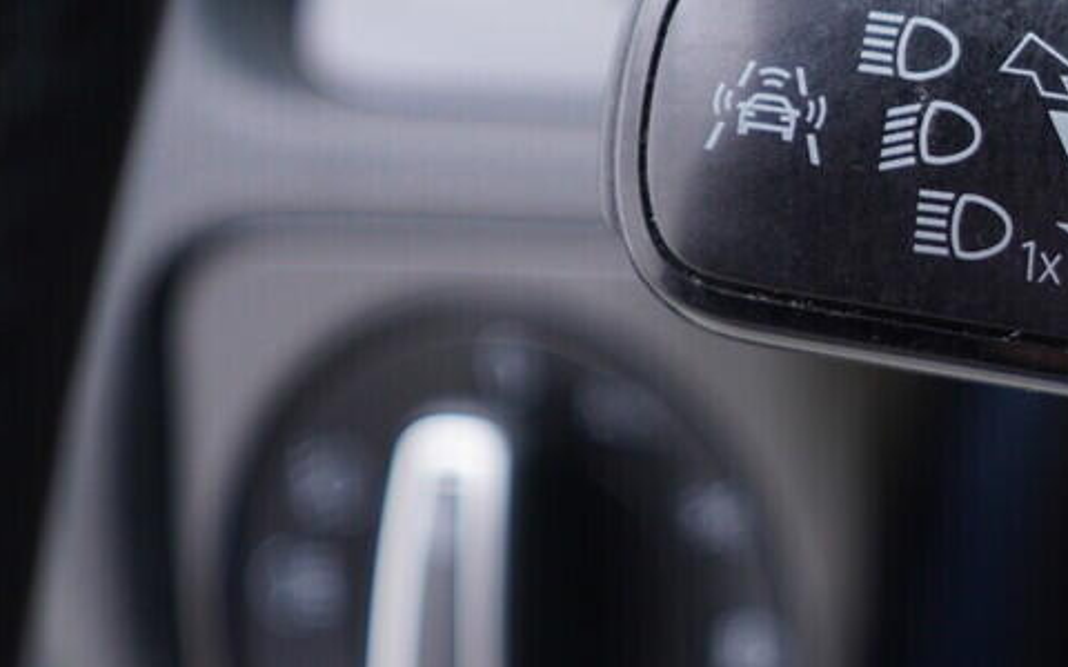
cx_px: 1522
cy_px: 229
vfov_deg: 11.9
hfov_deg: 17.4
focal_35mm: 110
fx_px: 3202
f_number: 2.8
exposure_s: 1/40
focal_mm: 24
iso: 200
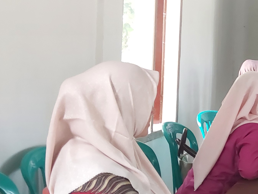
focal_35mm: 91
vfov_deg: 16.2
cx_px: 388
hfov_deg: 18.9
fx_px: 678
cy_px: 133
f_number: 1.8
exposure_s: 1/60
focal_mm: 4.6
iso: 160
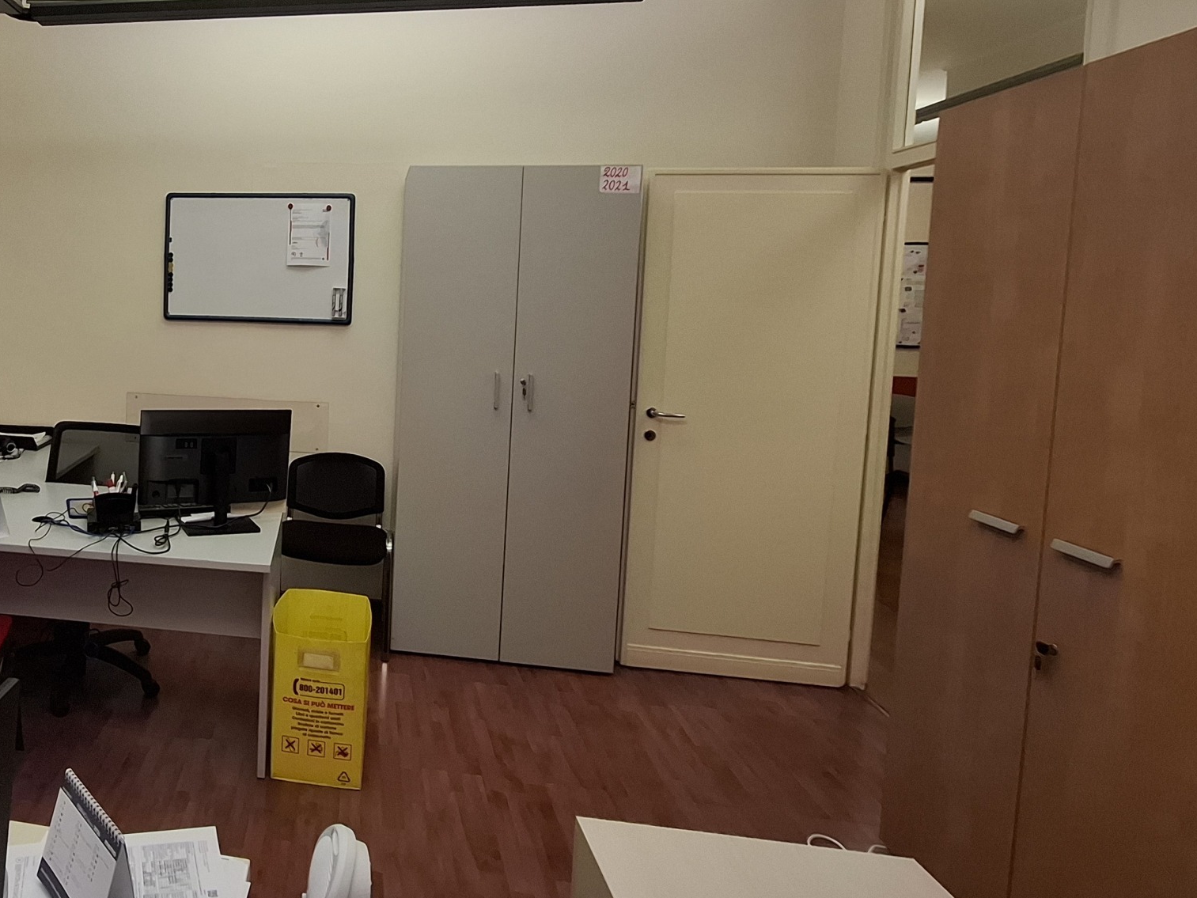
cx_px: 206
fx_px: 761
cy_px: 353
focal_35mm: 22
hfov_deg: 67.6
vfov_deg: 60.5
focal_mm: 1.74
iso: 100
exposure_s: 1/50
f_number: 2.2
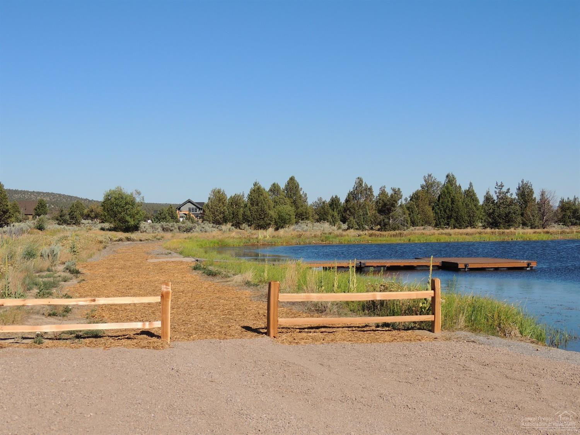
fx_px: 837
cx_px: 290
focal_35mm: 50
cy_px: 218
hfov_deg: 38.2
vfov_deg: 29.1
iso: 100
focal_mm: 8.9
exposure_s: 1/1600
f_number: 3.6
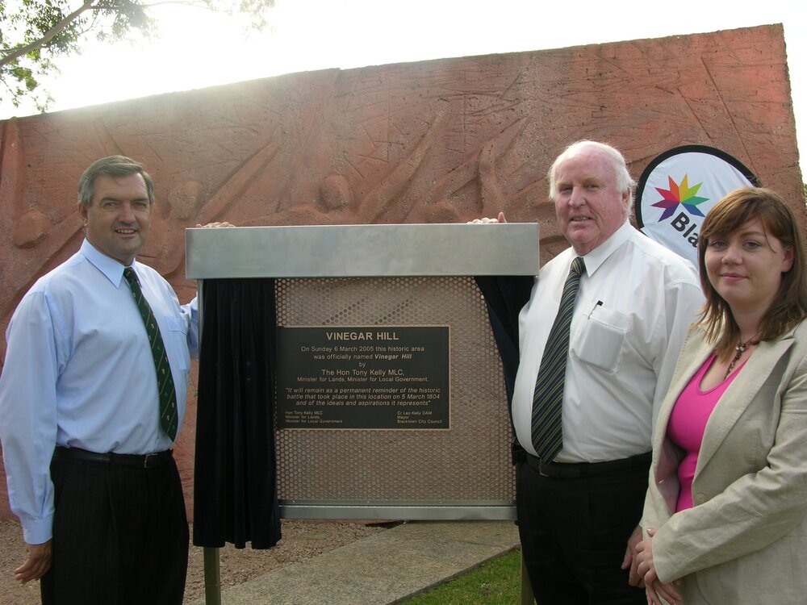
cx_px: 404
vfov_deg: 36.8
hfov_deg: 47.9
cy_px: 302
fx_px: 909
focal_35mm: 39
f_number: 6.4
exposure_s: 1/60
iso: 50
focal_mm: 10
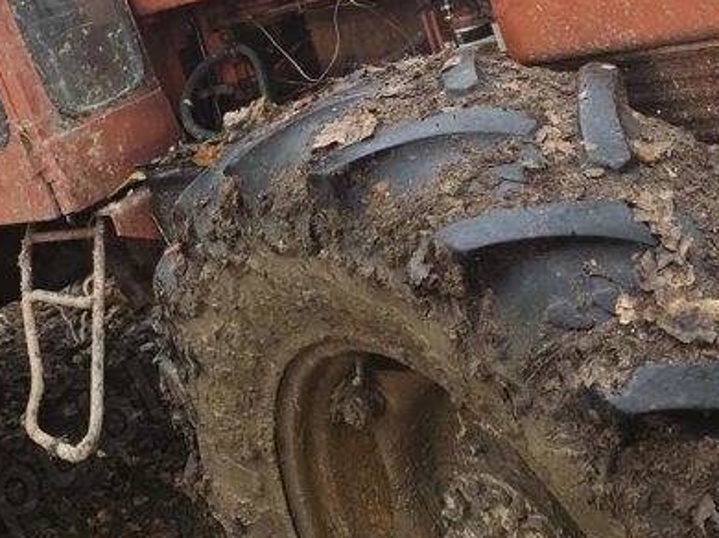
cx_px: 395
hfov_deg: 32.7
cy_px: -63
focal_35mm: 59
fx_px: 1225
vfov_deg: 23.2
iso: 64
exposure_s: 1/359
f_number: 1.7
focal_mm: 6.3
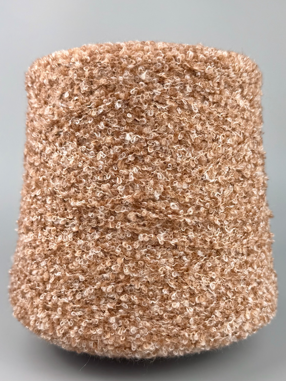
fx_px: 264
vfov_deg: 71.6
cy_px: 190
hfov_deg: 56.8
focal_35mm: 24
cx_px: 143
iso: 80
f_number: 1.78
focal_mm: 6.76
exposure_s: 1/665
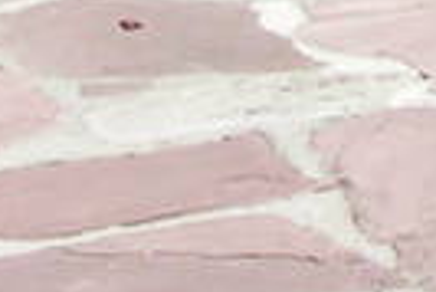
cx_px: 397
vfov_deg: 3.1
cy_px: -722
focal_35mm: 431
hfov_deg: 4.8
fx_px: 5226
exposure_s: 1/200
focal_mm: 8.3
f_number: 6.3
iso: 50
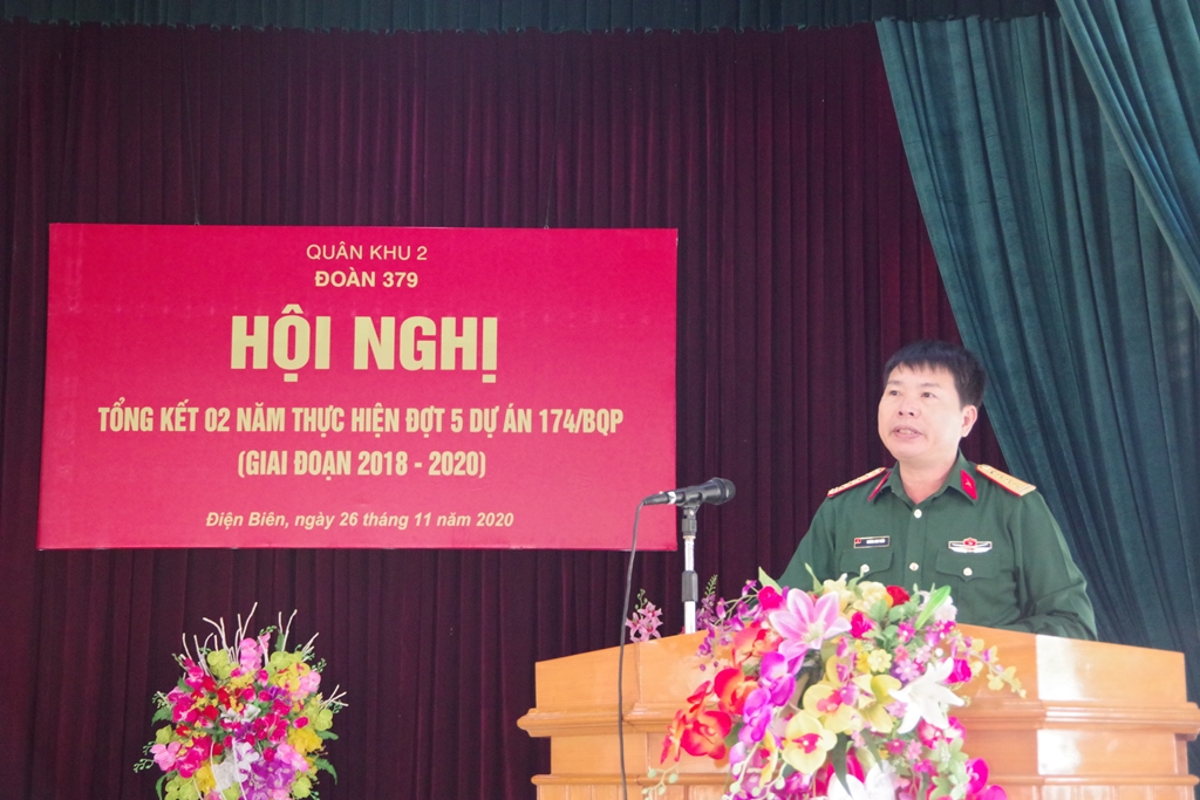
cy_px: 400
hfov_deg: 28.1
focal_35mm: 72
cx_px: 600
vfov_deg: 18.9
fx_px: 2400
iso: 6400
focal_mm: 48
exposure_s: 1/100
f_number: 4.5
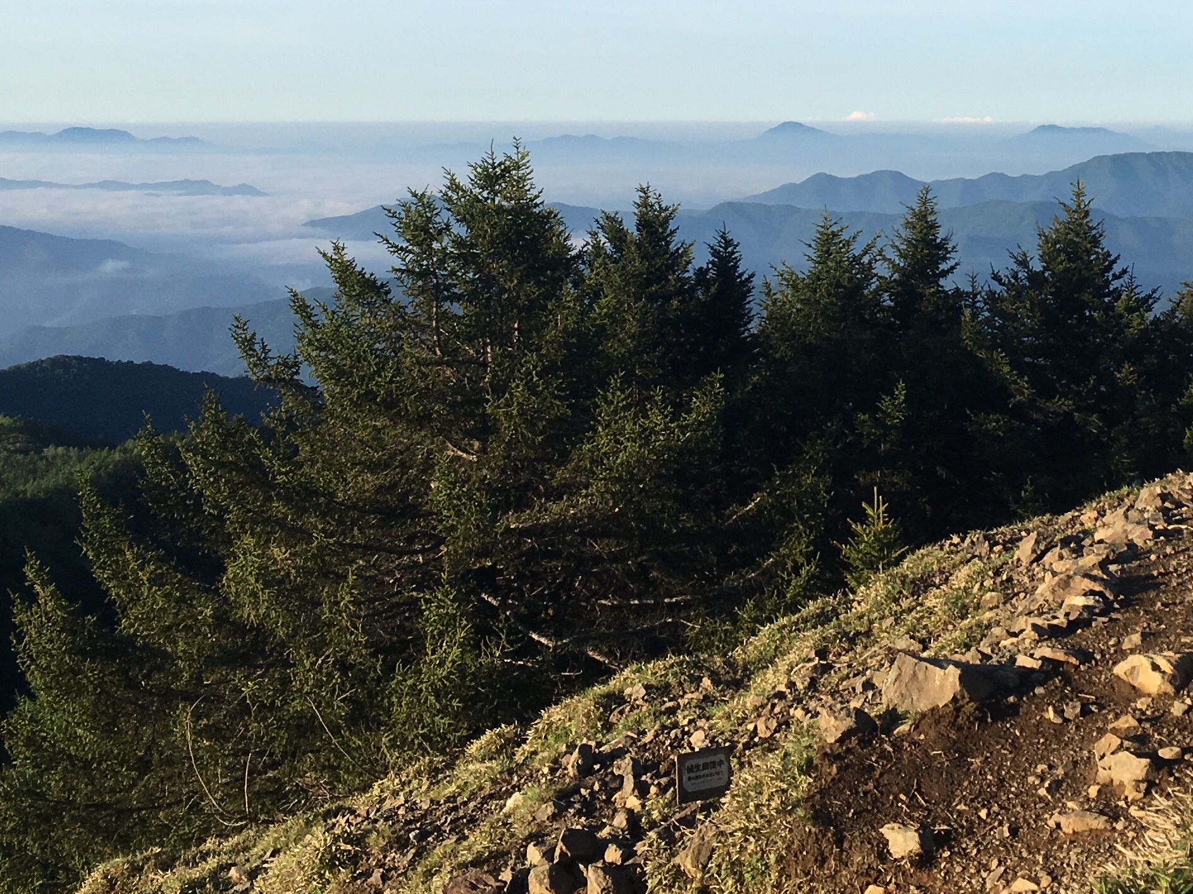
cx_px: 808
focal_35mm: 62
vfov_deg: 22.6
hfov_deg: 30.9
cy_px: -22
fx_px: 2136
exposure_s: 1/1083
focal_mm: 4.15
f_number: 2.2
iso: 25
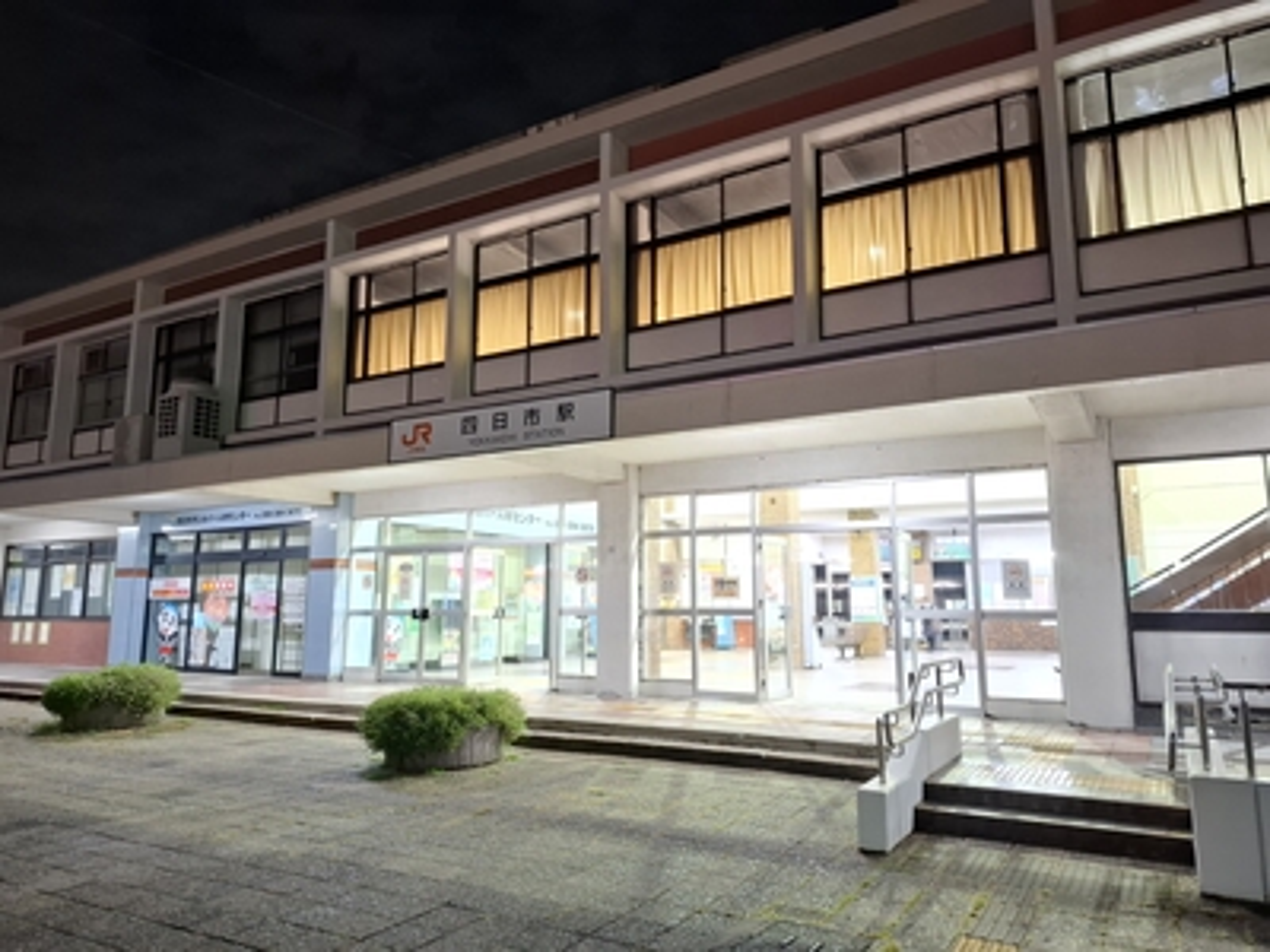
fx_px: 844
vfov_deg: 58.9
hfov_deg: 73.9
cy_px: 476
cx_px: 635
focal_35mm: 23
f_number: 1.8
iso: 1250
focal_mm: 5.54
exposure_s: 1/13
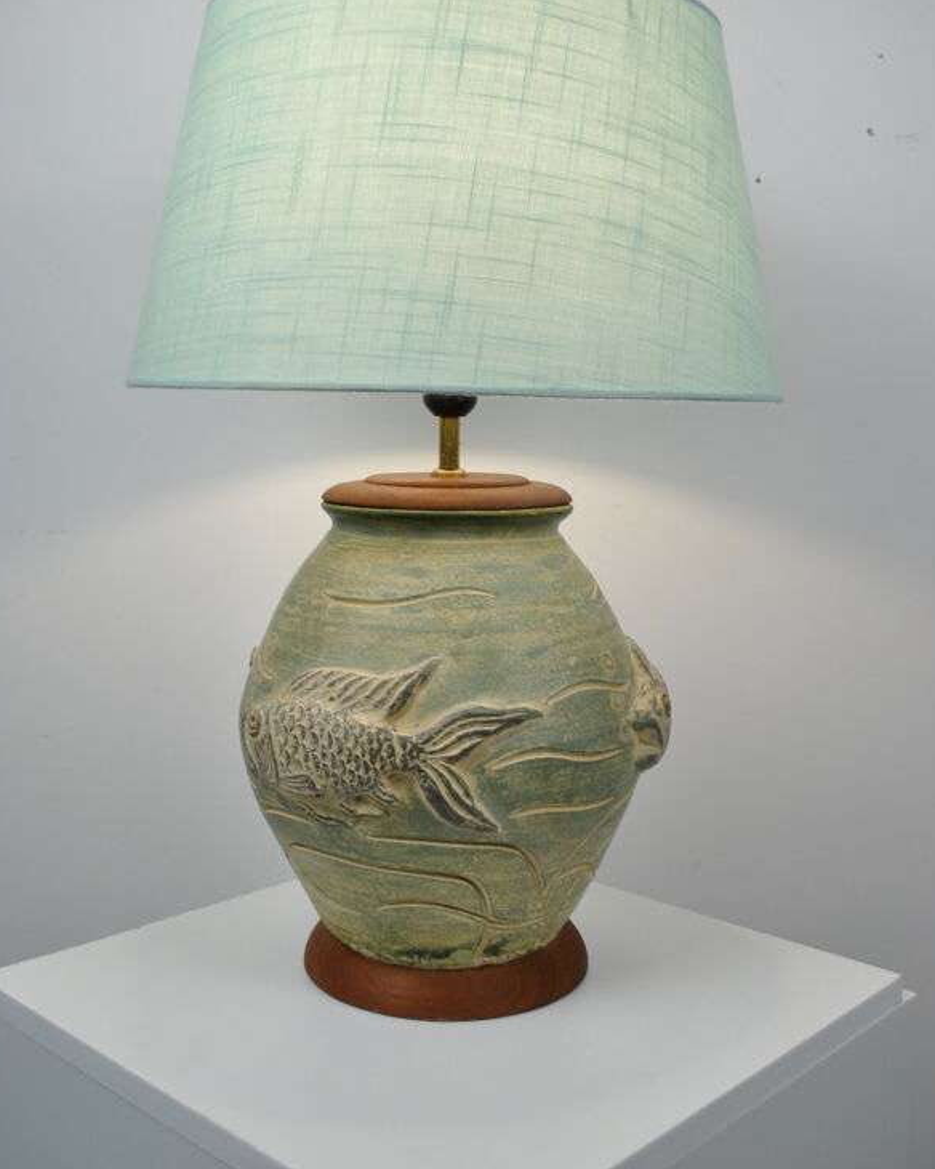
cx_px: 464
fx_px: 1314
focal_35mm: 38
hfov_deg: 39.2
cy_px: 503
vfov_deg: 47.8
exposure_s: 1/60
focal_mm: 22
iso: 200
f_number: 5
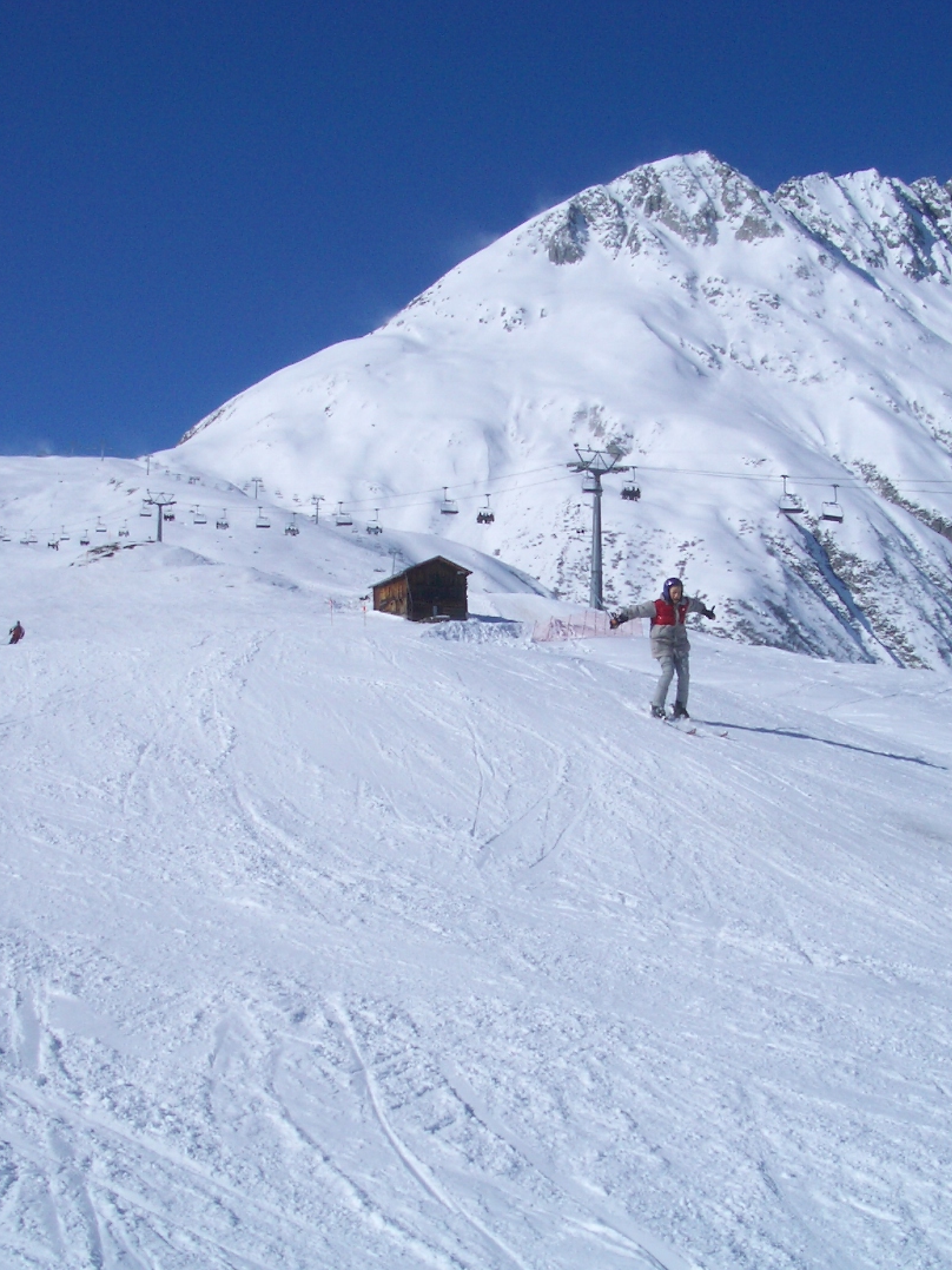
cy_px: 682
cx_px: 538
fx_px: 1906
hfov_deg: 28.0
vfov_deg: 36.8
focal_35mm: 52
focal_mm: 5.8
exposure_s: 1/2000
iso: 50
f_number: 4.3
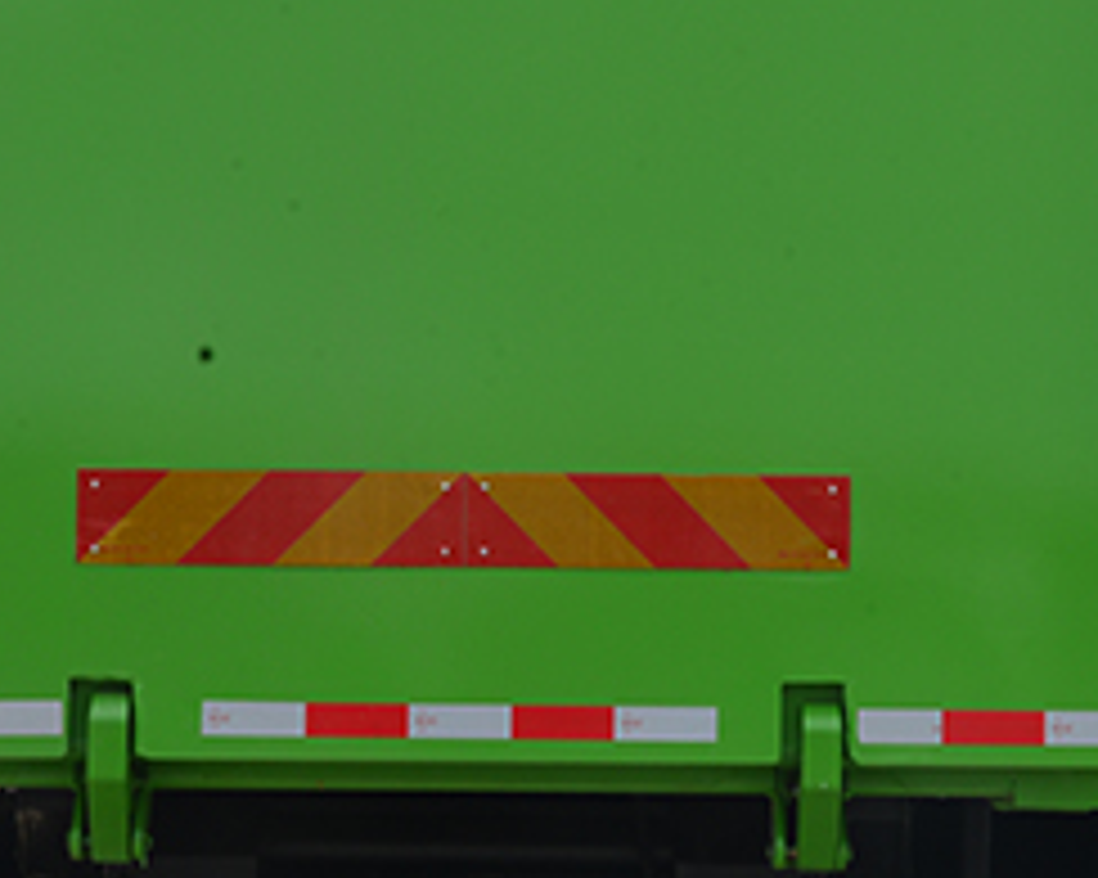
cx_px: 684
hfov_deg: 12.5
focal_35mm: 154
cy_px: 534
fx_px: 5002
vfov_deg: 10.0
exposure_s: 1/50
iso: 100
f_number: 18
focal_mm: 50
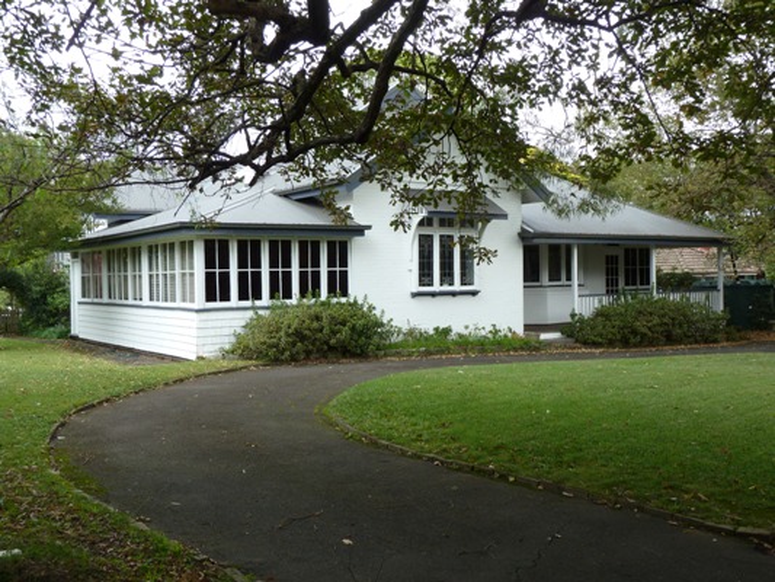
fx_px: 829
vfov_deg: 38.7
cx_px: 388
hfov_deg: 50.1
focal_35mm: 37
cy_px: 291
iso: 80
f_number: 3.6
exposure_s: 1/60
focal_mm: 6.1
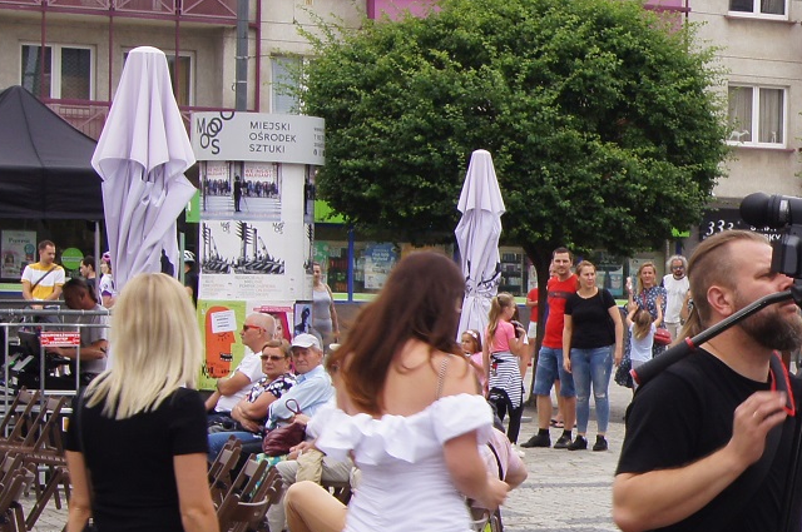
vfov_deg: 10.8
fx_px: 2803
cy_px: 446
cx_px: 1184
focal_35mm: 126
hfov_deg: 15.1
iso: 100
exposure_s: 1/80
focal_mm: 28
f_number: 11
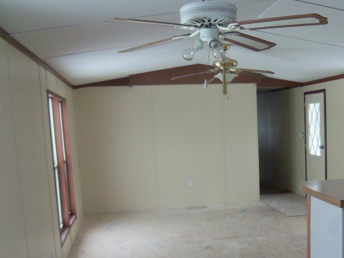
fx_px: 447
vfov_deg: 31.8
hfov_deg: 41.0
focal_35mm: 45
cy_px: 184
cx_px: 253
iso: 160
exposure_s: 1/40
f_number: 3.9
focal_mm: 5.1
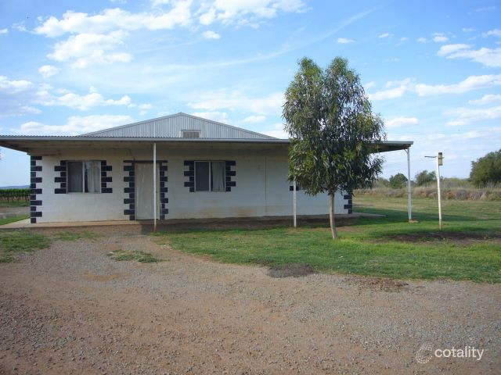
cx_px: 250
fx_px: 405
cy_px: 188
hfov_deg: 63.4
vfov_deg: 49.7
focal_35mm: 28
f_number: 5.6
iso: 80
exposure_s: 1/250
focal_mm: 4.6
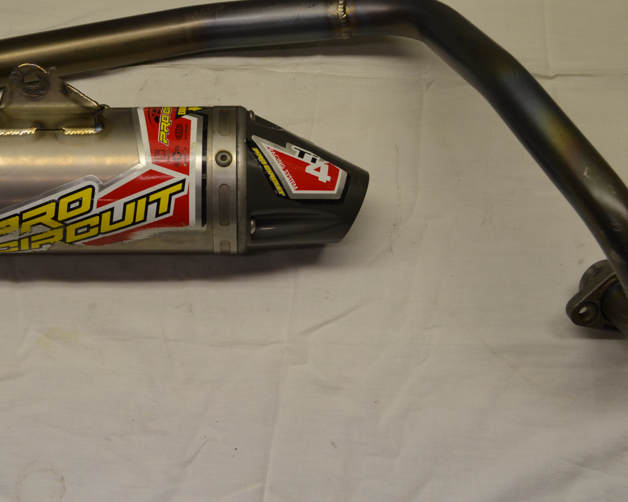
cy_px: 194
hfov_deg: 30.4
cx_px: 234
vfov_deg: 24.5
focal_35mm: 62
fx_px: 1152
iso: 320
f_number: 5.6
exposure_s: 1/125
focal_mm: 28
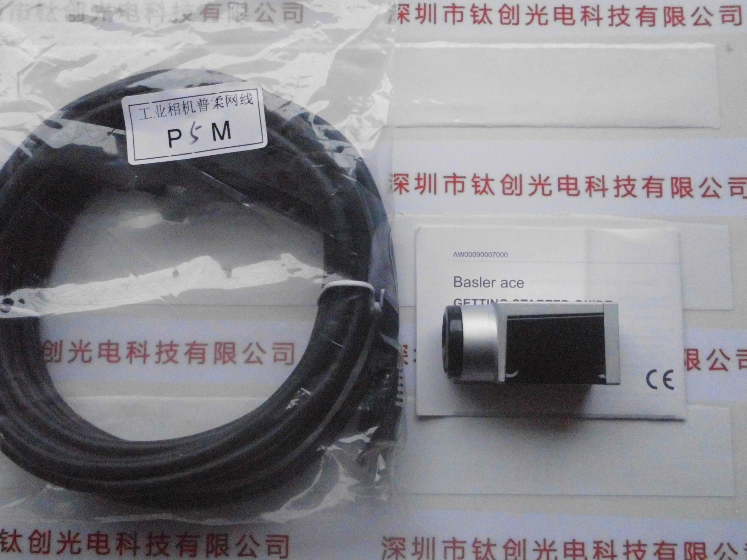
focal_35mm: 31
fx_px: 669
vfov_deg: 45.4
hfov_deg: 58.4
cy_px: 280
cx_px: 374
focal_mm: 5.5
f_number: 3.5
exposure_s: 1/60
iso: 800
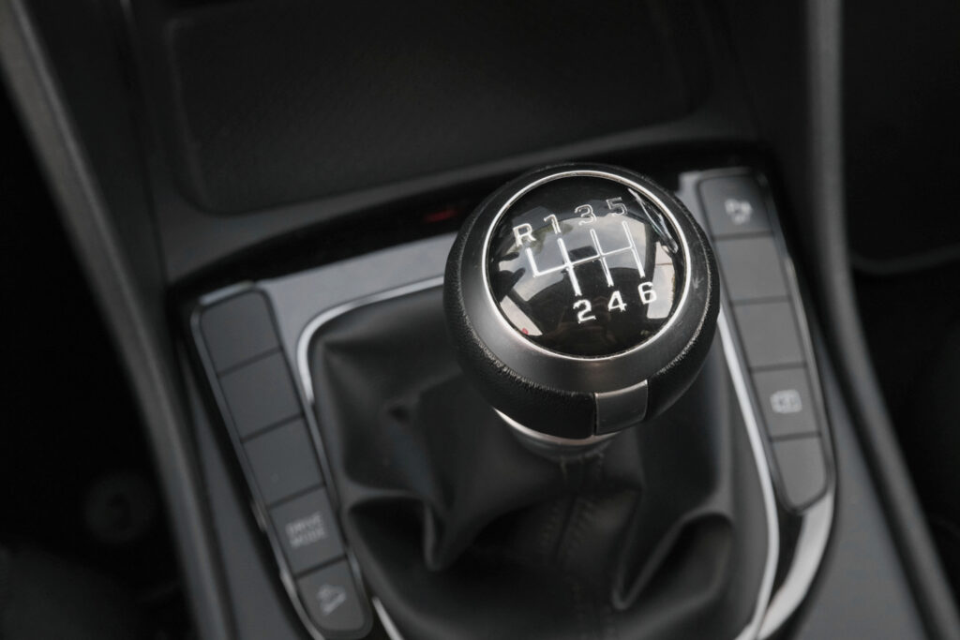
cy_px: 320
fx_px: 1227
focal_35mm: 46
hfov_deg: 42.7
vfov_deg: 29.3
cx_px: 480
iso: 2000
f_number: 9
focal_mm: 30.5
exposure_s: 1/160
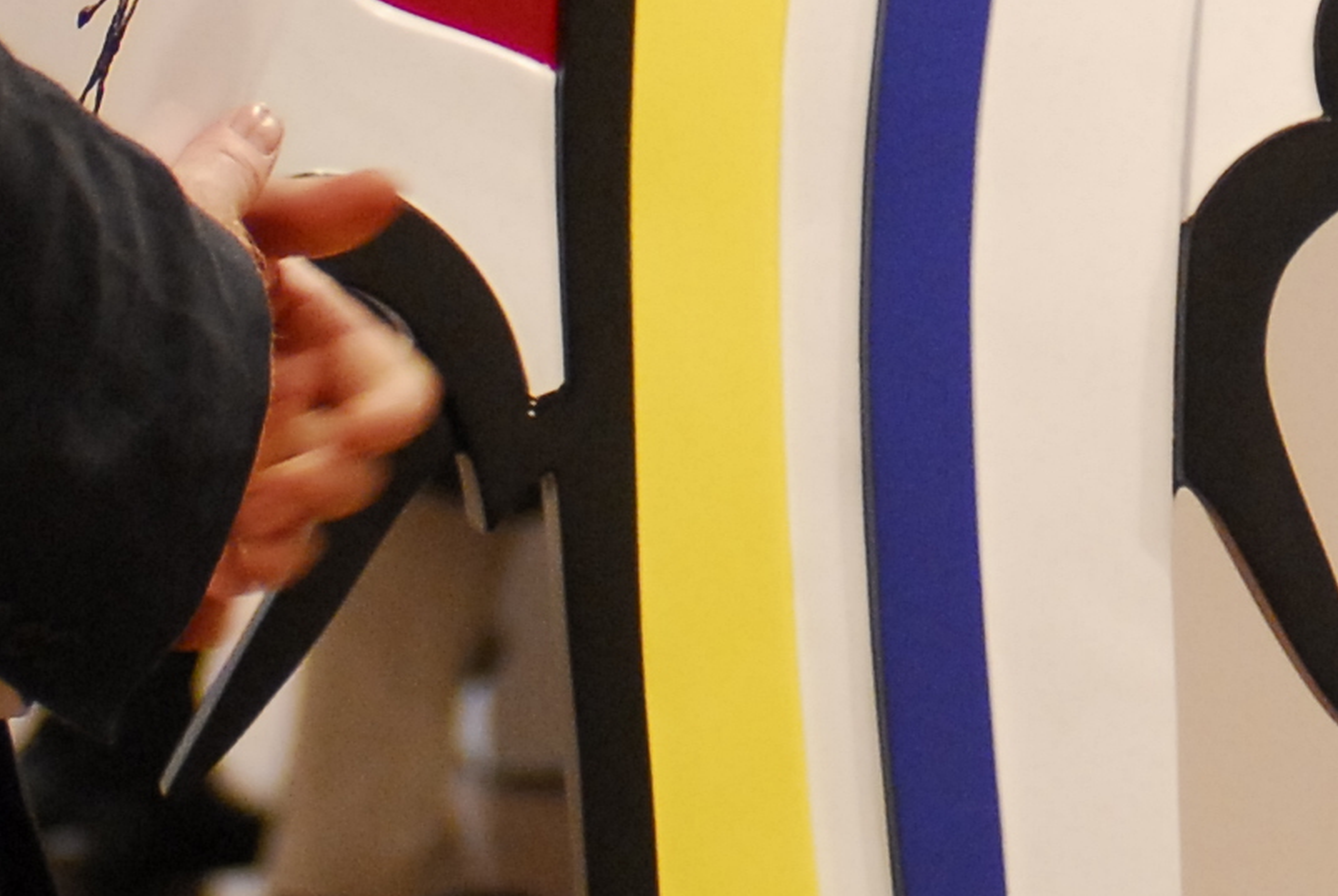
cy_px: -566
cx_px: 1471
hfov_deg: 5.9
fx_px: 12916
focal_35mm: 347
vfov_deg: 4.0
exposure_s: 1/60
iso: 640
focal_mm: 48
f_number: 2.8
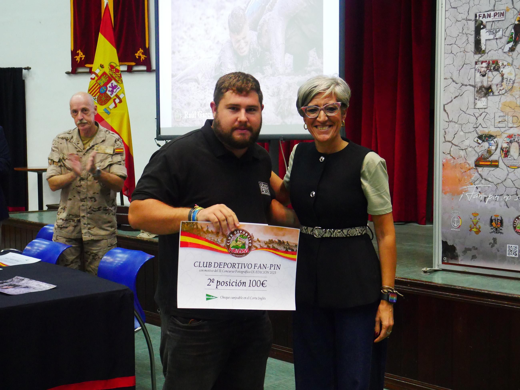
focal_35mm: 54
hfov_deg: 35.5
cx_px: 260
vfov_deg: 27.0
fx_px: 811
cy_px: 195
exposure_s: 1/50
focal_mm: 27
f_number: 5.3
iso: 3200
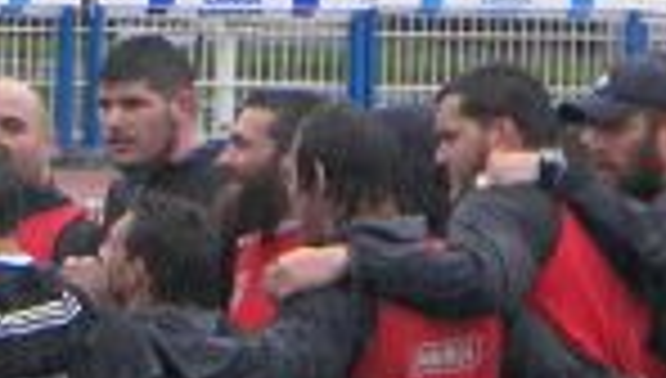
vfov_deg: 0.6
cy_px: 202
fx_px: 35007
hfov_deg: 1.1
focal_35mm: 1978
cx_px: -657
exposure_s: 1/176
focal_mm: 59.9
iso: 229
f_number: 5
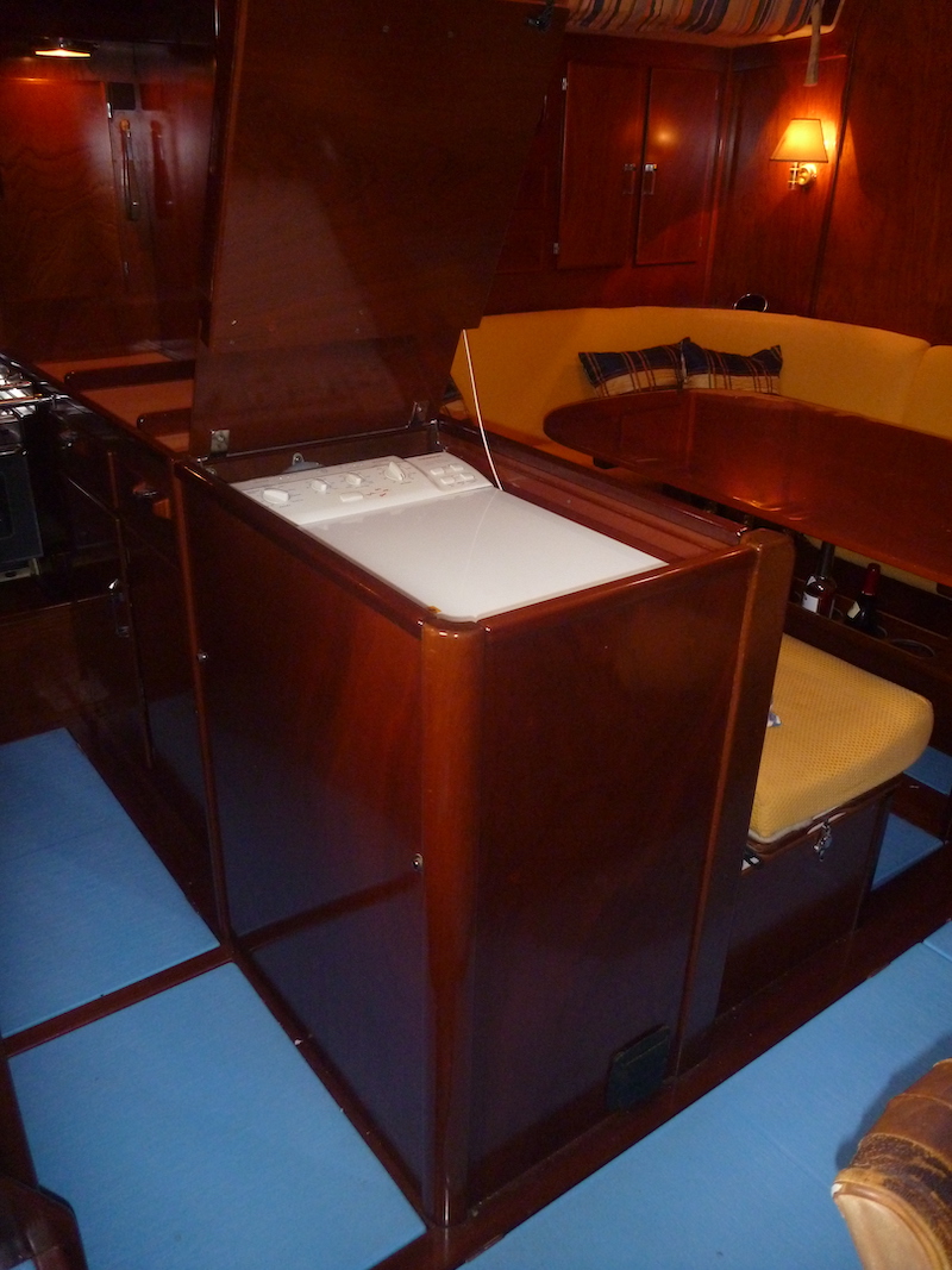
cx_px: 476
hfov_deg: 49.7
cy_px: 635
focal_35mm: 28
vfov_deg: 63.4
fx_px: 1027
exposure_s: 1/30
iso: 400
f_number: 3.3
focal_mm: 4.9
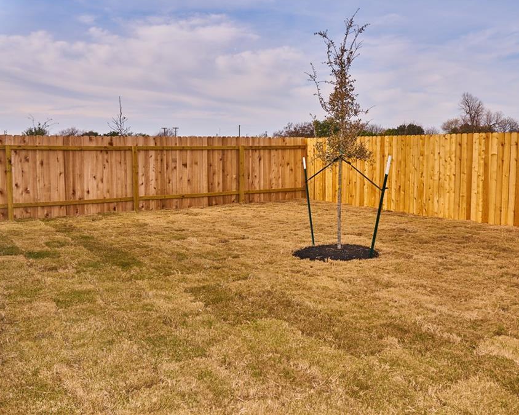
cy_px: 206
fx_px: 507
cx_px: 290
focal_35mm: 33
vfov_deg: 44.5
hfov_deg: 54.1
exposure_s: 1/200
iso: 100
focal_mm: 29
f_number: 8
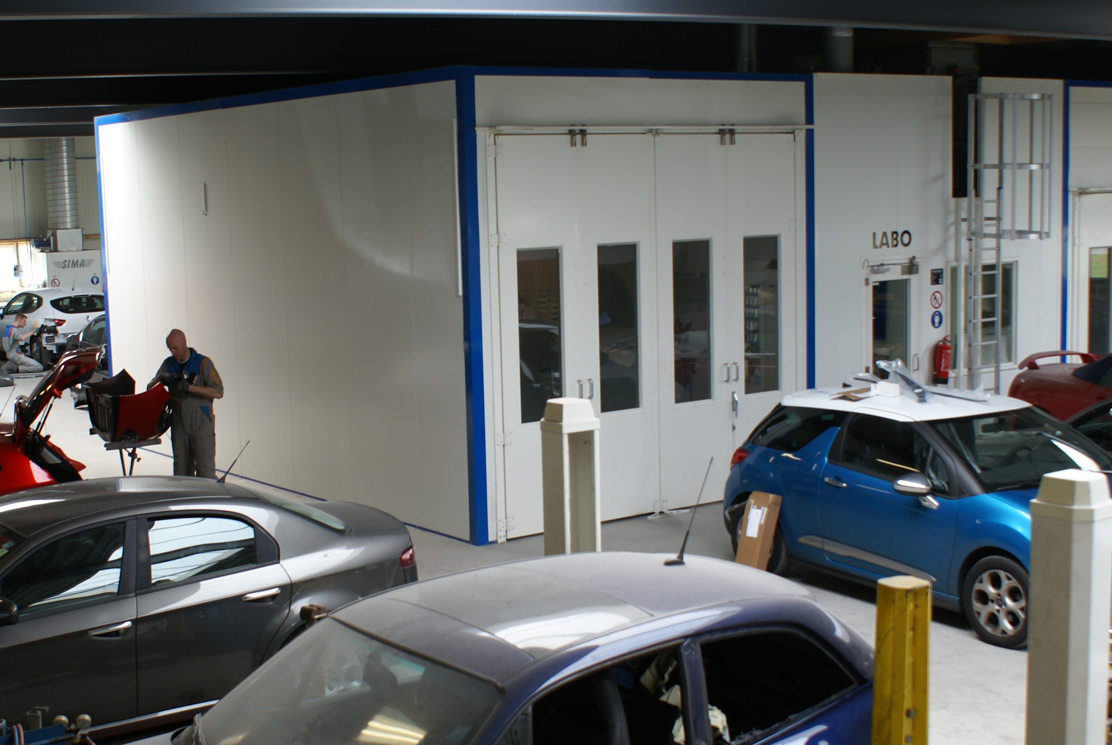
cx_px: 457
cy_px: 407
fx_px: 1577
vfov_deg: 26.5
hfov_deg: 38.7
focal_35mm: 51
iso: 100
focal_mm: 24
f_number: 5.6
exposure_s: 1/50
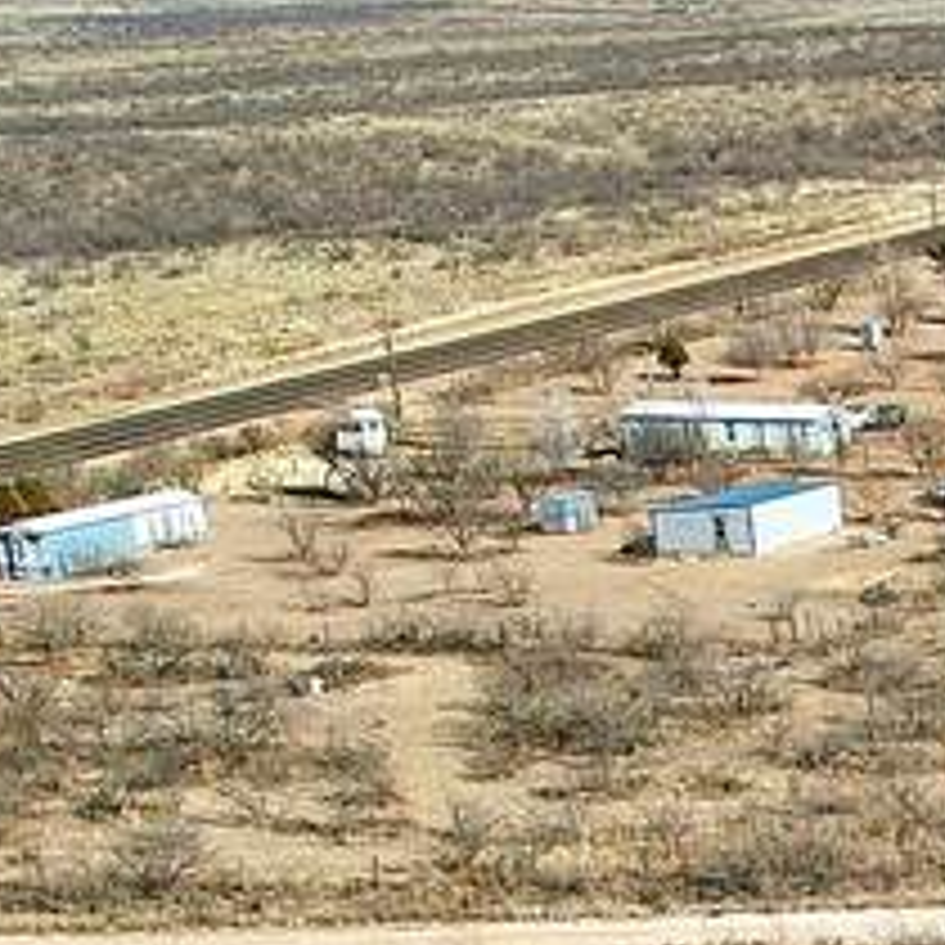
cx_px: 1872
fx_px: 3521
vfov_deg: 14.5
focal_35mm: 114
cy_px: 1298
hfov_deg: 13.2
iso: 100
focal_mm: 8.38
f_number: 2.8
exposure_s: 1/2000
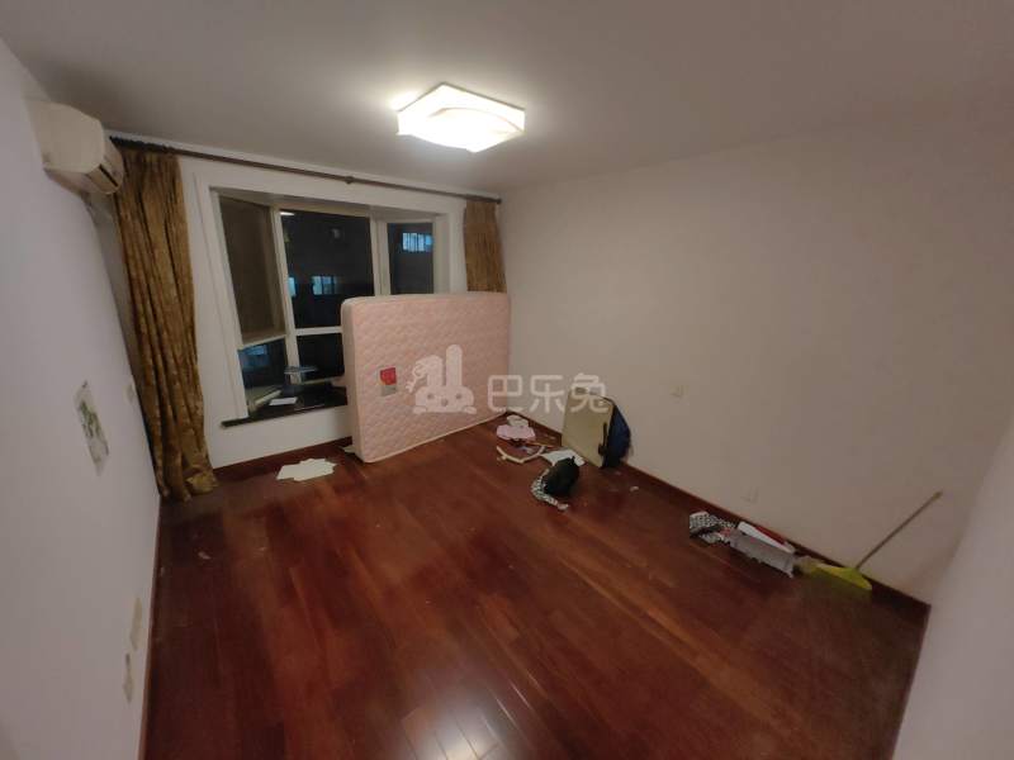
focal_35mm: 13
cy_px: 380
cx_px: 507
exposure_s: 1/25
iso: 250
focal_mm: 1.95
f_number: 2.2
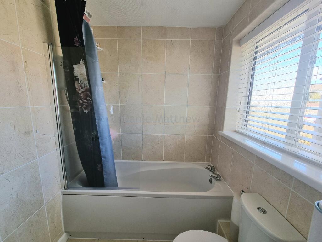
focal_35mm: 13
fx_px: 121
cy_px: 121
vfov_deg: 89.9
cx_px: 161
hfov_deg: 106.2
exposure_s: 1/159
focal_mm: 2.2
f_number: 2.2
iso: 50
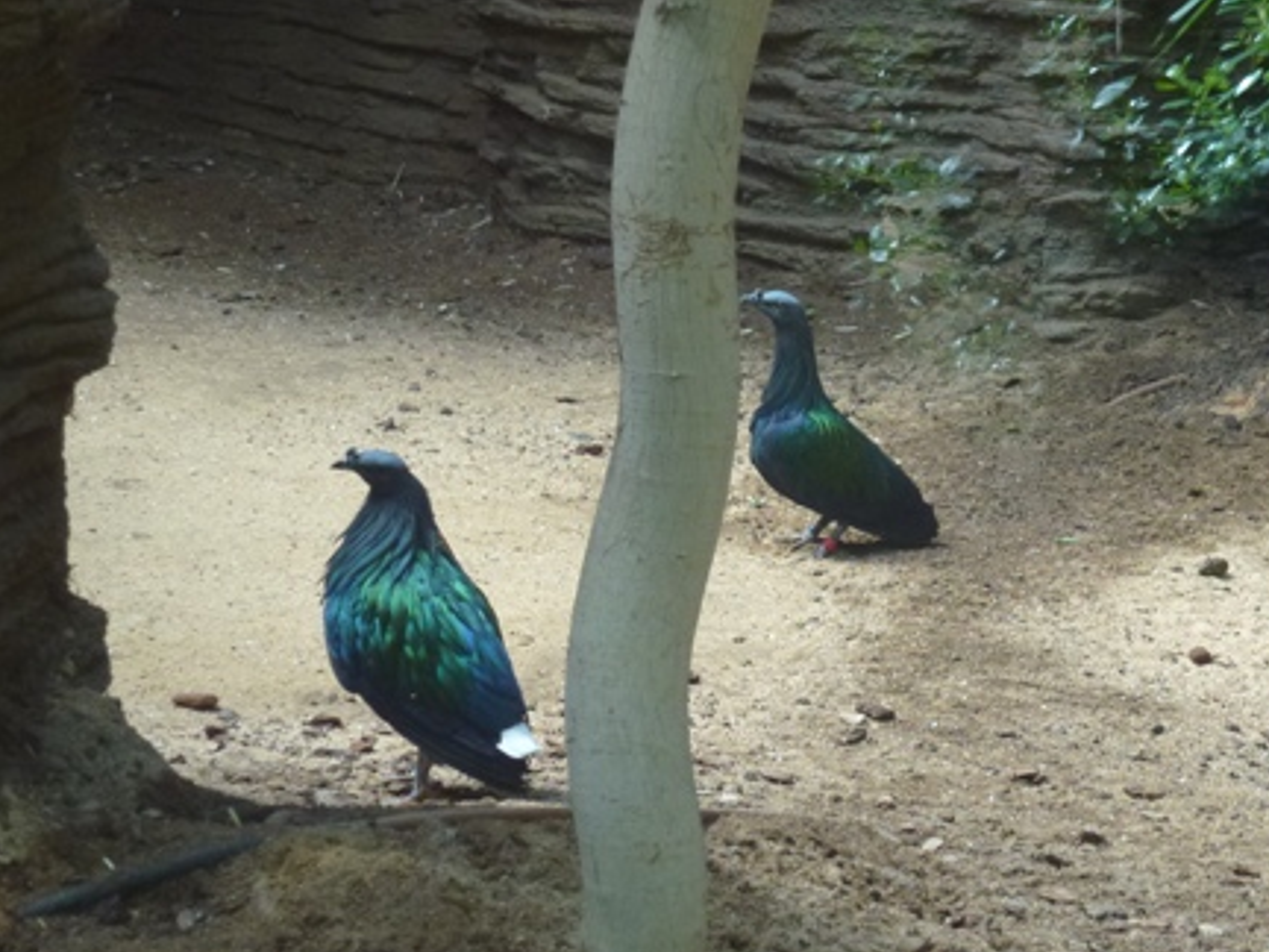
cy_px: 479
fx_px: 5646
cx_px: 702
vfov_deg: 9.6
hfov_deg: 12.8
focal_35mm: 154
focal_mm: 18.7
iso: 250
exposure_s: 1/80
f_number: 5
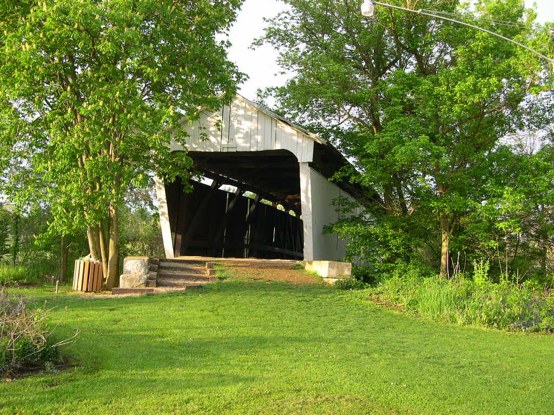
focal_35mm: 38
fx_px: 608
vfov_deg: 37.7
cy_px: 208
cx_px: 277
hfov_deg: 49.0
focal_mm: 8
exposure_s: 1/215
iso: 100
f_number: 2.8
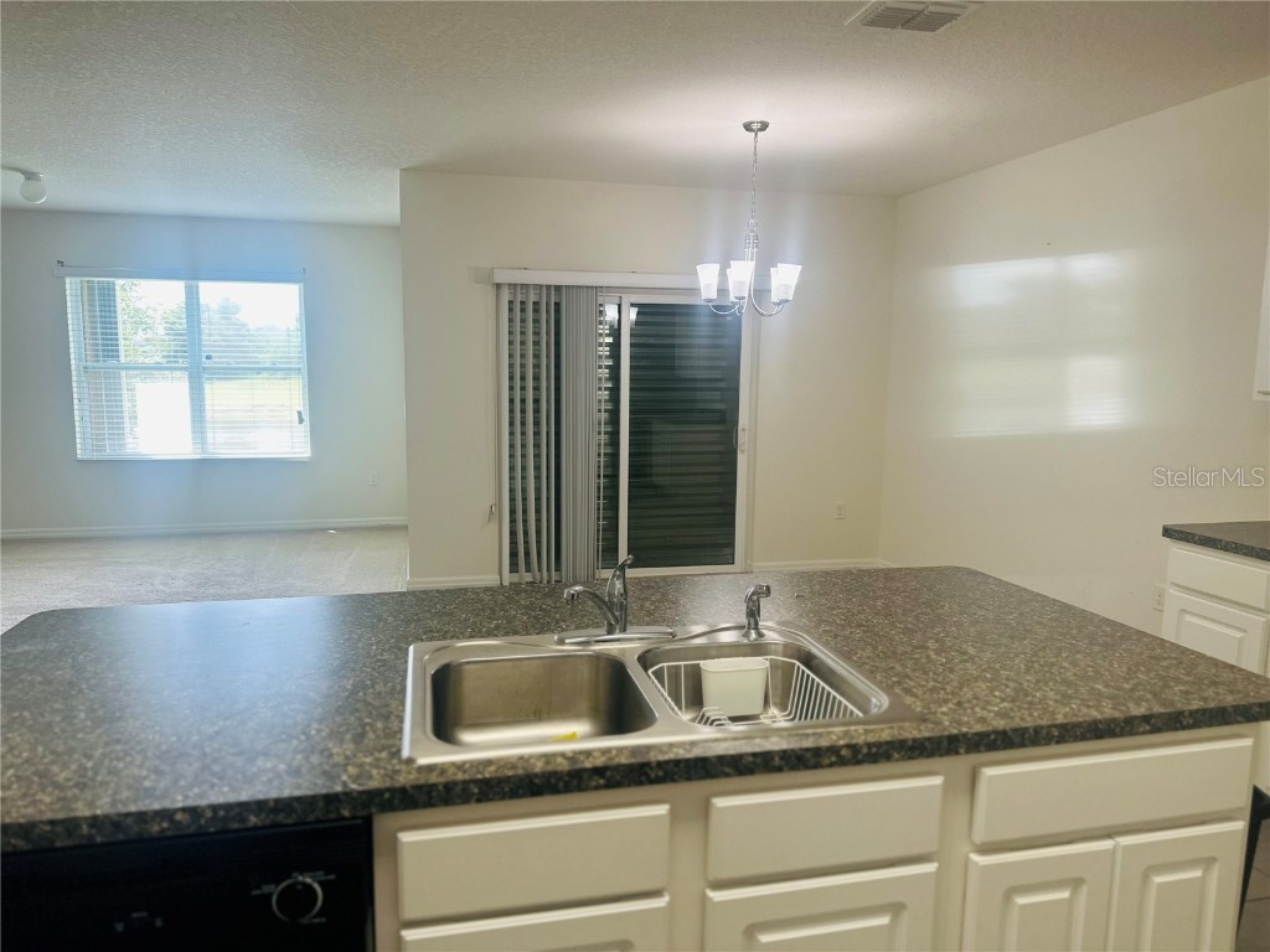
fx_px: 881
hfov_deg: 71.6
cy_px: 476
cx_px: 635
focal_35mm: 24
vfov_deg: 56.8
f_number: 1.78
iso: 125
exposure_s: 1/120
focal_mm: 6.86
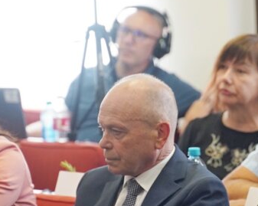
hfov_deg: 9.0
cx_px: 206
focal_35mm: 214
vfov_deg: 7.2
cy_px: 128
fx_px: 1633
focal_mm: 75
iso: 2000
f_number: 2.8
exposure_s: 1/400
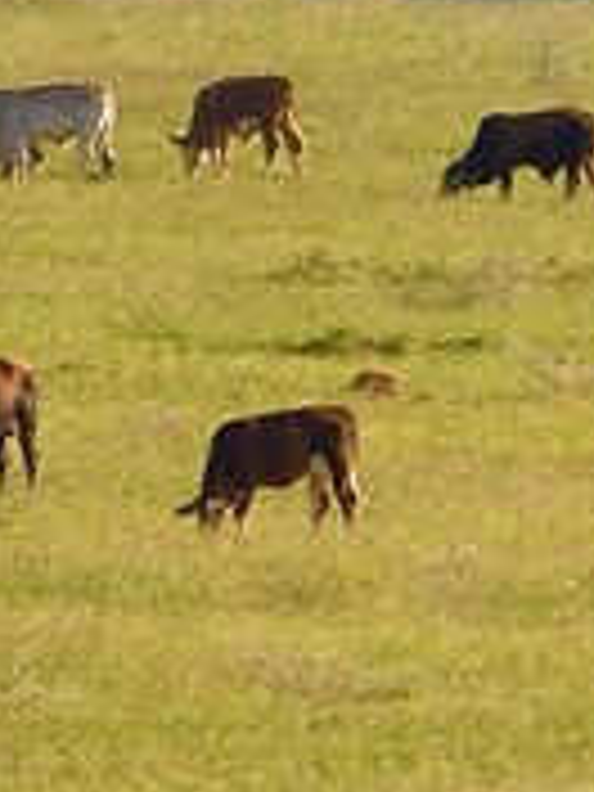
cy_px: -81
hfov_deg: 0.8
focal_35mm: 1750
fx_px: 40039
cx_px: 2822
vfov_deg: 1.1
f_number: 13
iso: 200
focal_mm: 200
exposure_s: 1/200
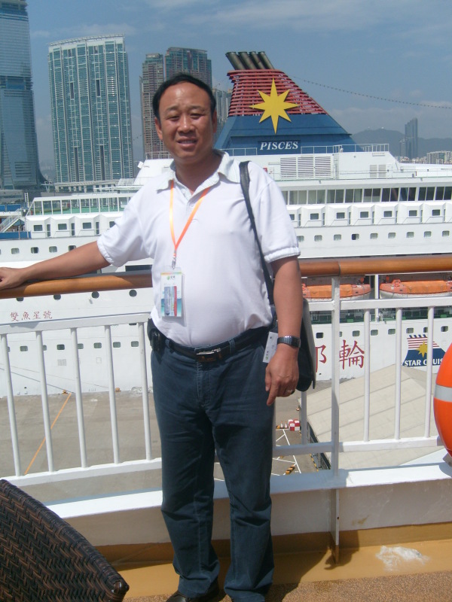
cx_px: 226
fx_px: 609
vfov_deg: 52.6
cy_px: 301
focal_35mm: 35
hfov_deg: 40.7
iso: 80
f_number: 7.1
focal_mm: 5.8
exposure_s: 1/750
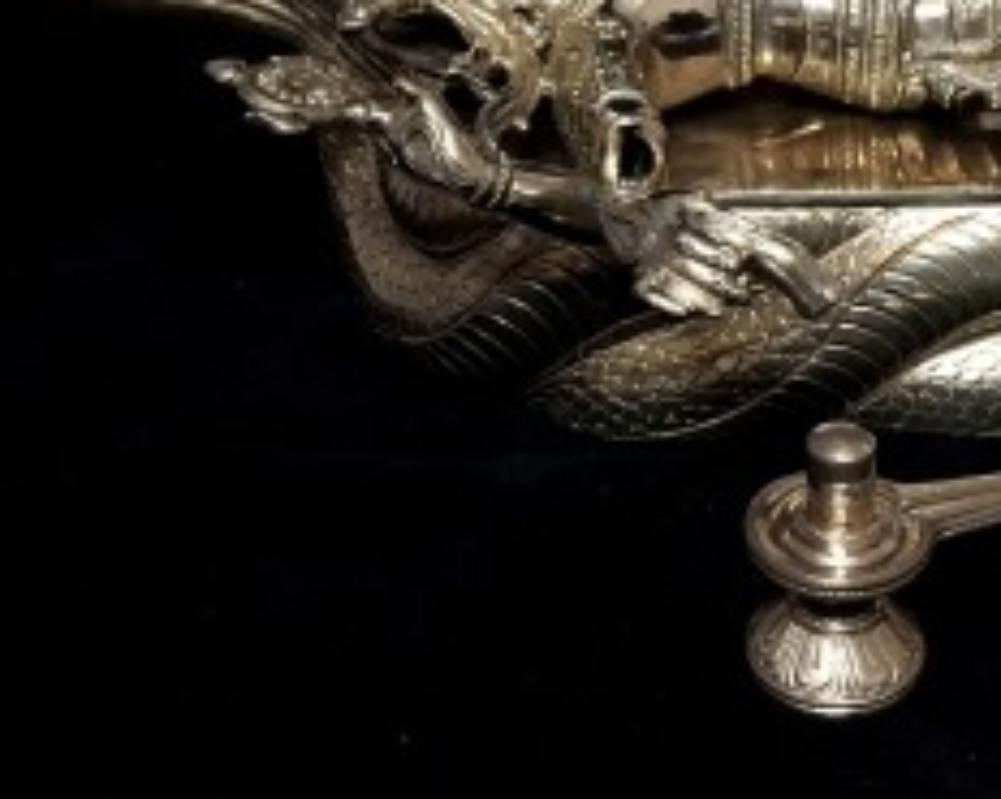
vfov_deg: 26.6
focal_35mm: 55
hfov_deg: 33.6
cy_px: 73
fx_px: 1627
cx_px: 738
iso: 250
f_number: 2.2
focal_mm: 4.15
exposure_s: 1/17
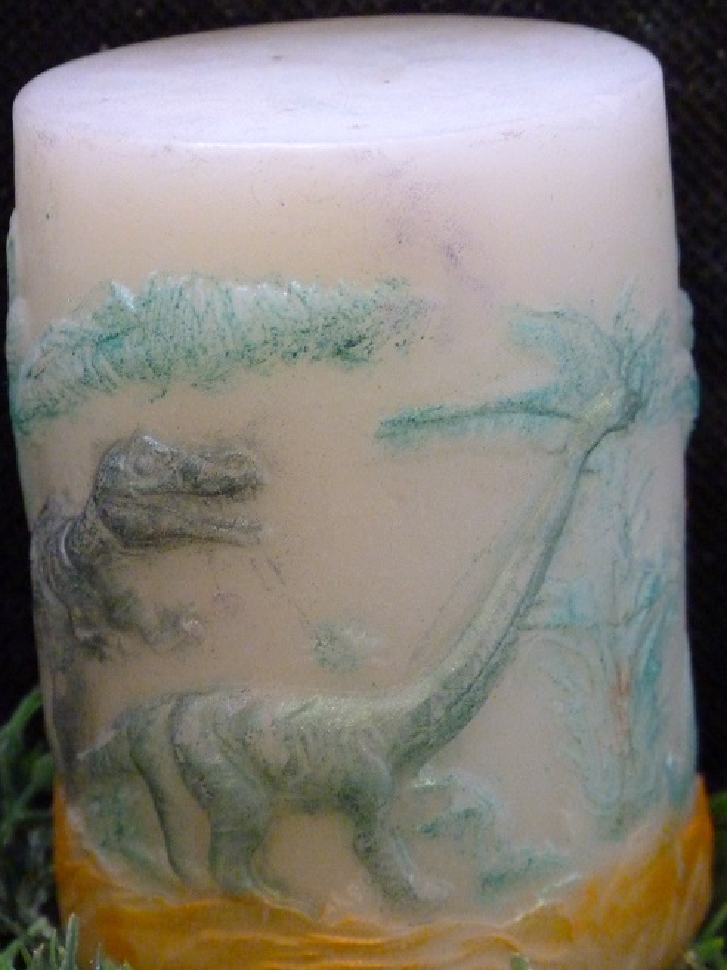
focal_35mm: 166
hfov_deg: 8.9
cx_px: 361
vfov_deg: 11.9
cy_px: 518
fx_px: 4648
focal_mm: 22.7
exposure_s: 1/13
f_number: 3.6
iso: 800
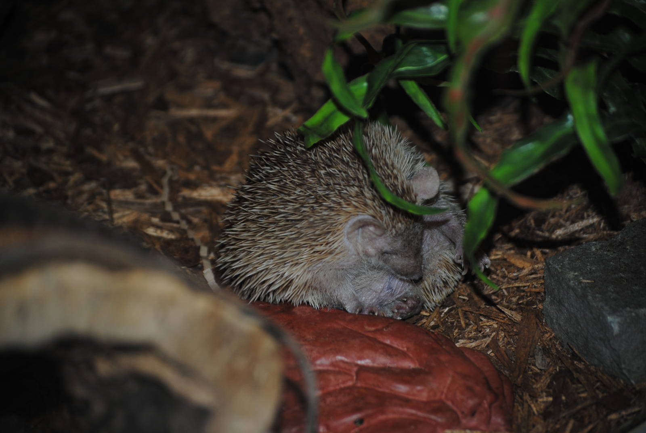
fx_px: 2318
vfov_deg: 10.7
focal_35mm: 129
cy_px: 216
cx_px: 323
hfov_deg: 15.9
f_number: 4.2
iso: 200
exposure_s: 1/60
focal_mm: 86
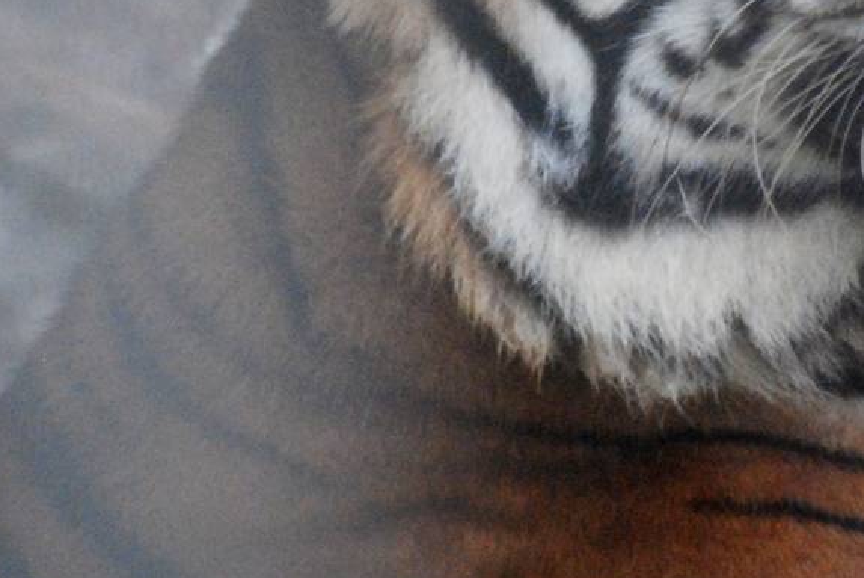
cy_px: -70
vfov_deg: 1.1
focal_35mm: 1257
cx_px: 879
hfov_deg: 1.6
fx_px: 30190
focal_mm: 300
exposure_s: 1/160
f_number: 5.6
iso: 1600
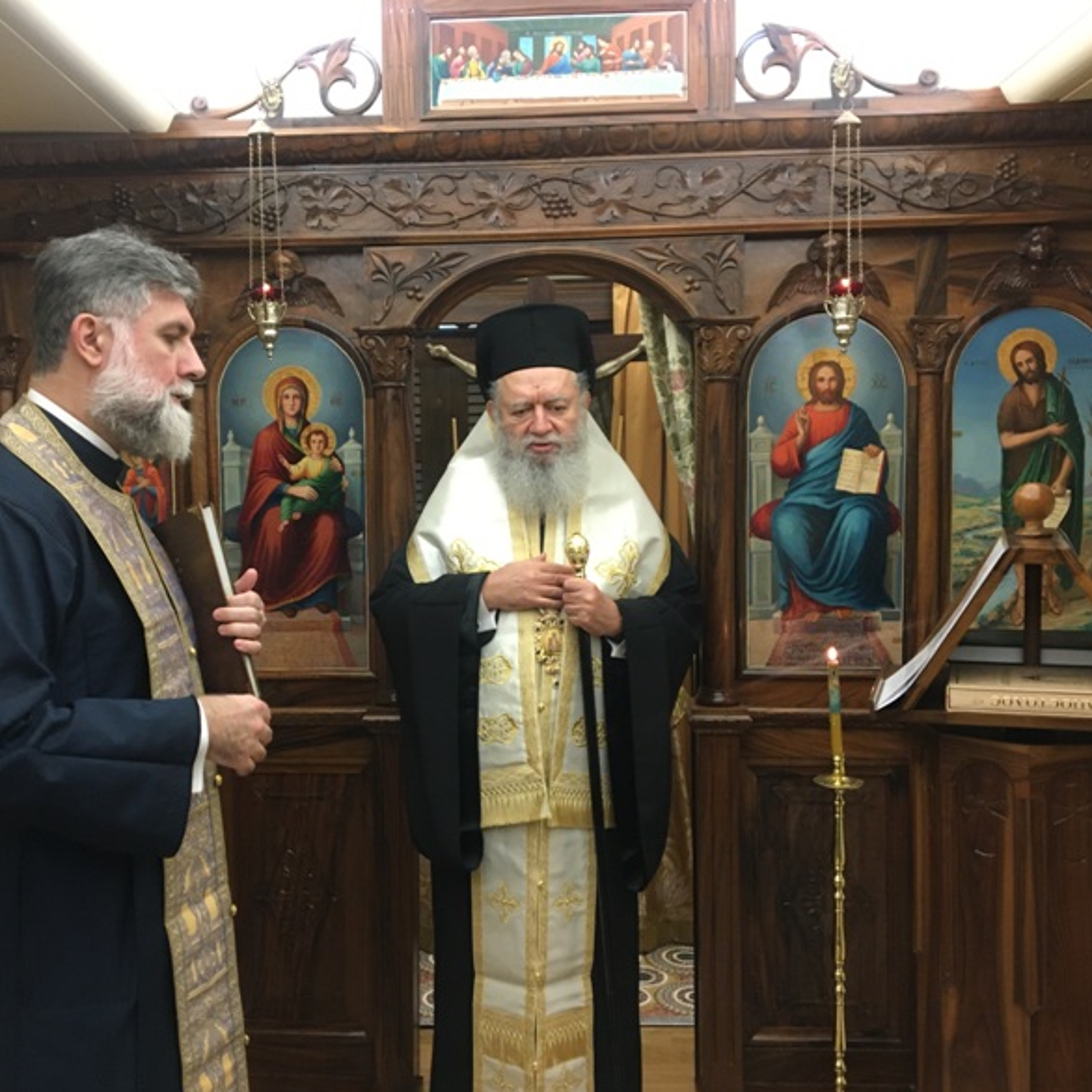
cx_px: 477
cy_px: 557
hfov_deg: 47.1
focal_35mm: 35
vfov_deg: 47.2
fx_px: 1249
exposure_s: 1/33
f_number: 2.2
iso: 160
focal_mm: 4.15
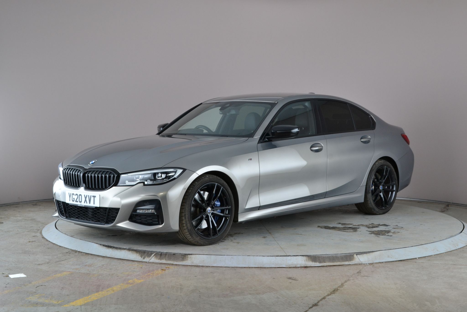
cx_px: 234
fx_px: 739
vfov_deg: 23.8
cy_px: 156
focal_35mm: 57
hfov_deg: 35.1
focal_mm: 38
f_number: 10
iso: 400
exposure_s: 1/8
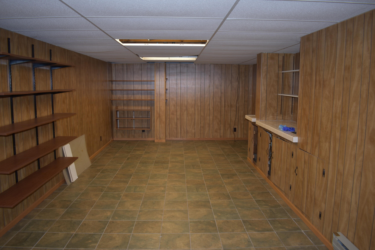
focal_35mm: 27
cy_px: 125
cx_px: 188
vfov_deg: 47.9
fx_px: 281
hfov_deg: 67.4
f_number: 3.5
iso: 200
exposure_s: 1/40
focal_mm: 18
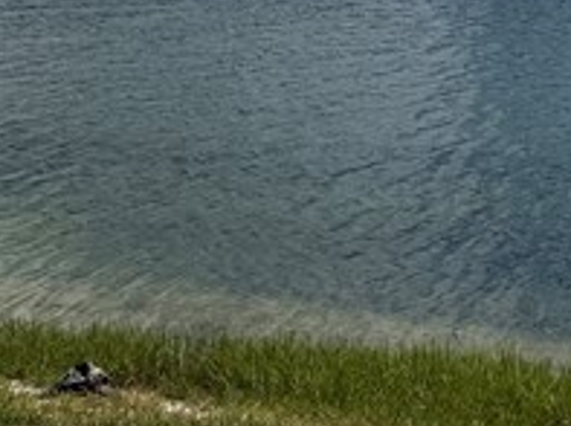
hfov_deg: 15.7
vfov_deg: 11.7
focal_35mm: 125
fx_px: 2058
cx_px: 464
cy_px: -12
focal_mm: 6.76
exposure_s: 1/12346
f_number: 1.78
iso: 80
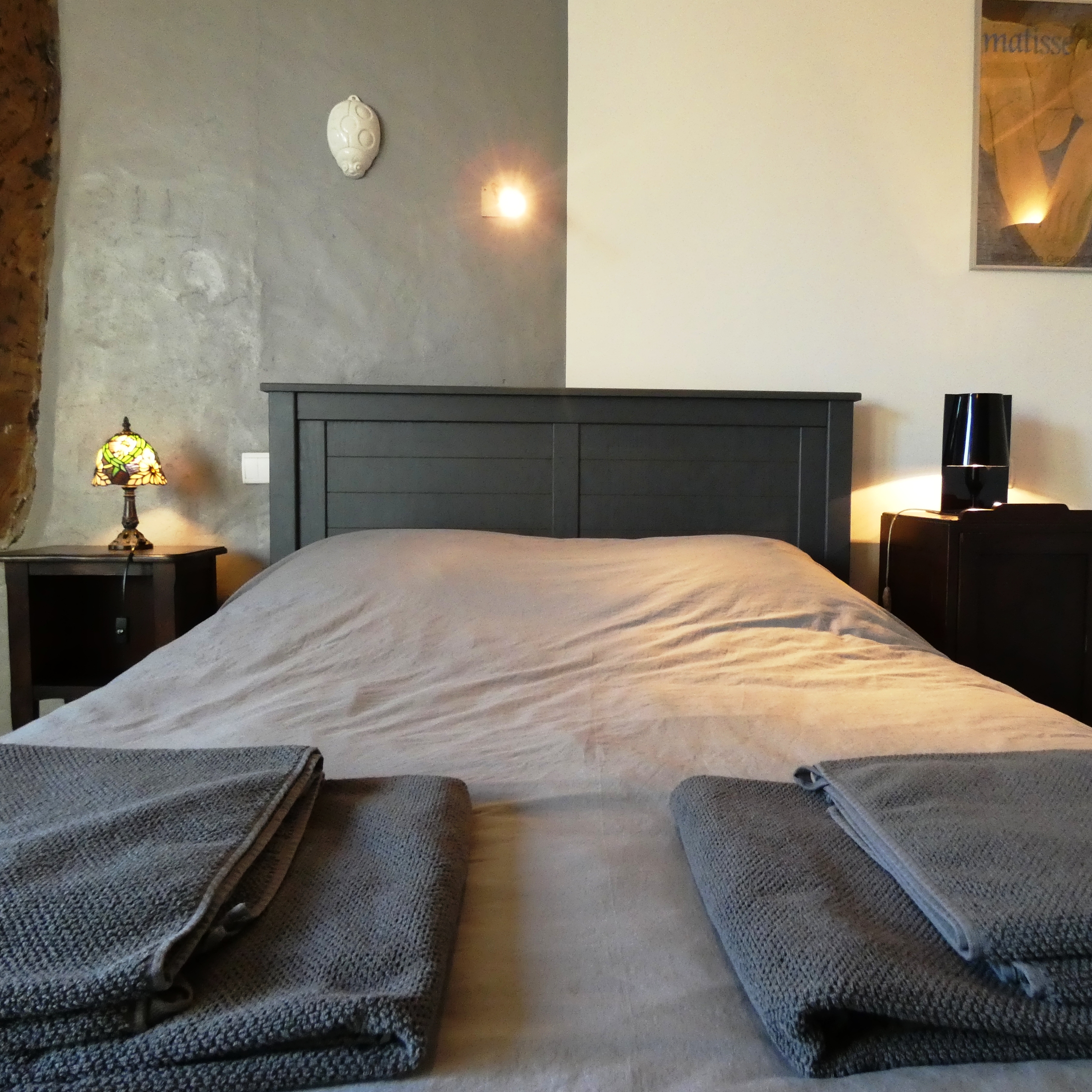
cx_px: 610
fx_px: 857
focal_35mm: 24
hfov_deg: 64.8
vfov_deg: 65.0
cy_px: 537
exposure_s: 1/60
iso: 640
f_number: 2.8
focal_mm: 3.6
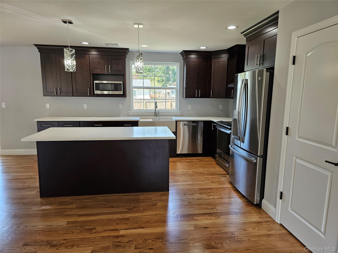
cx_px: 169
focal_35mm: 23
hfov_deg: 73.9
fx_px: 225
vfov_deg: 58.9
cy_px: 126
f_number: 1.7
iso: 125
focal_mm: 6.3
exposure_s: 1/120
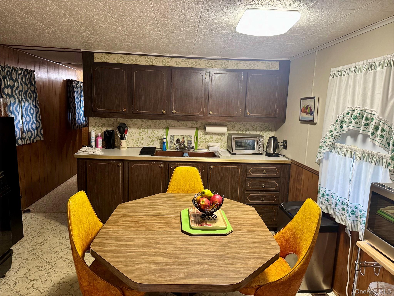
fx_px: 273
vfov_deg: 56.8
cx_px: 197
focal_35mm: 24
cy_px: 148
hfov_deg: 71.6
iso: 320
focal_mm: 6.76
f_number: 1.78
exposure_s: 1/60
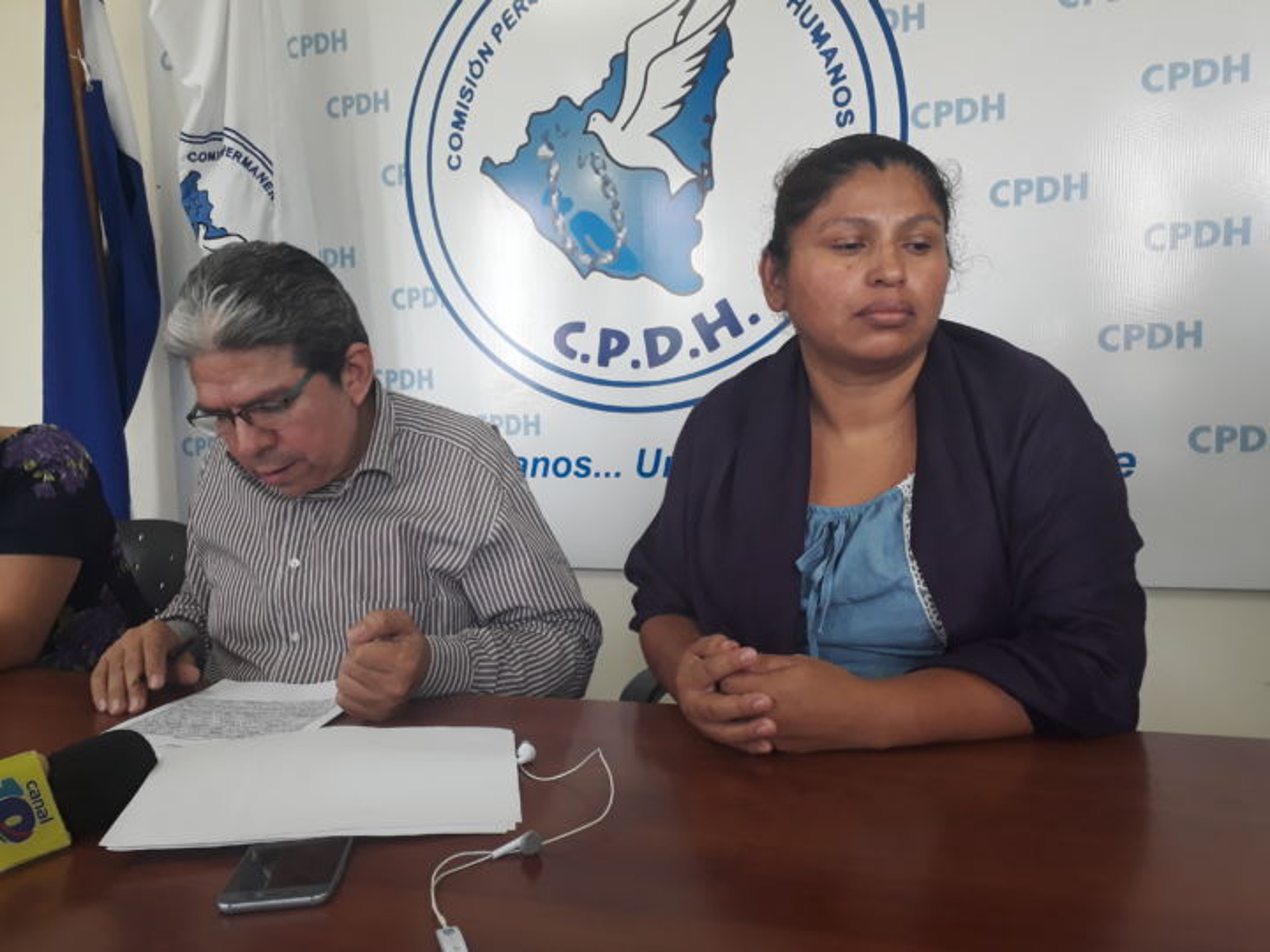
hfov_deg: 65.3
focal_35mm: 27
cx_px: 635
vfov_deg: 51.4
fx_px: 991
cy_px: 476
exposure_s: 1/30
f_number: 1.9
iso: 64
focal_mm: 3.6
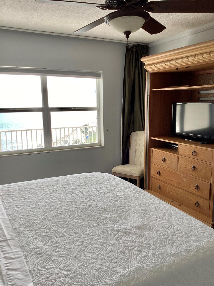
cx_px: 107
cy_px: 143
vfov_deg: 58.4
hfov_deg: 45.4
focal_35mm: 31
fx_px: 256
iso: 25
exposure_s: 1/124
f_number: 2.4
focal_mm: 3.3
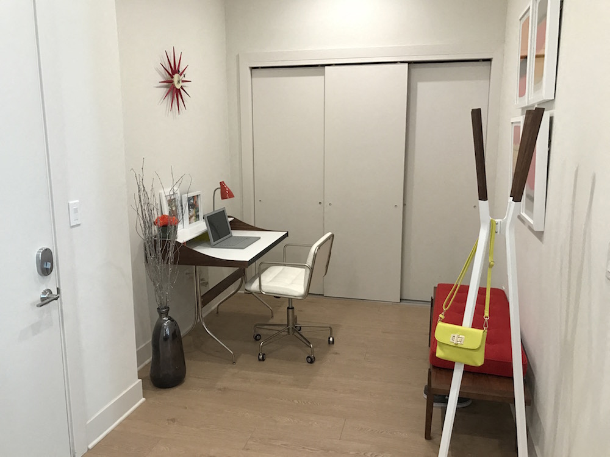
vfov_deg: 49.7
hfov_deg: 63.4
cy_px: 228
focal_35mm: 28
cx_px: 305
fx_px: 493
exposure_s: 1/20
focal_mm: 3.99
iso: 40
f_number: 1.8
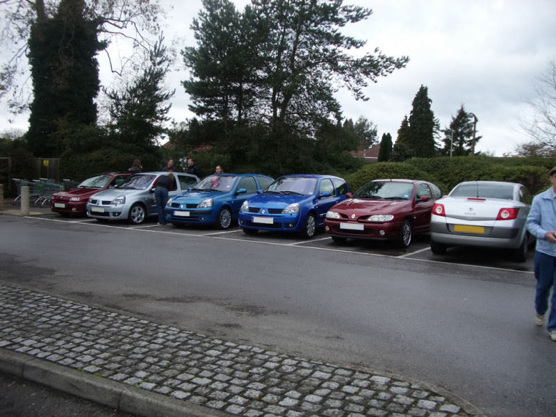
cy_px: 208
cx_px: 278
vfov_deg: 40.7
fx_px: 562
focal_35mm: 35
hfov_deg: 52.6
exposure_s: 1/200
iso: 80
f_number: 2.6
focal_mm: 5.8
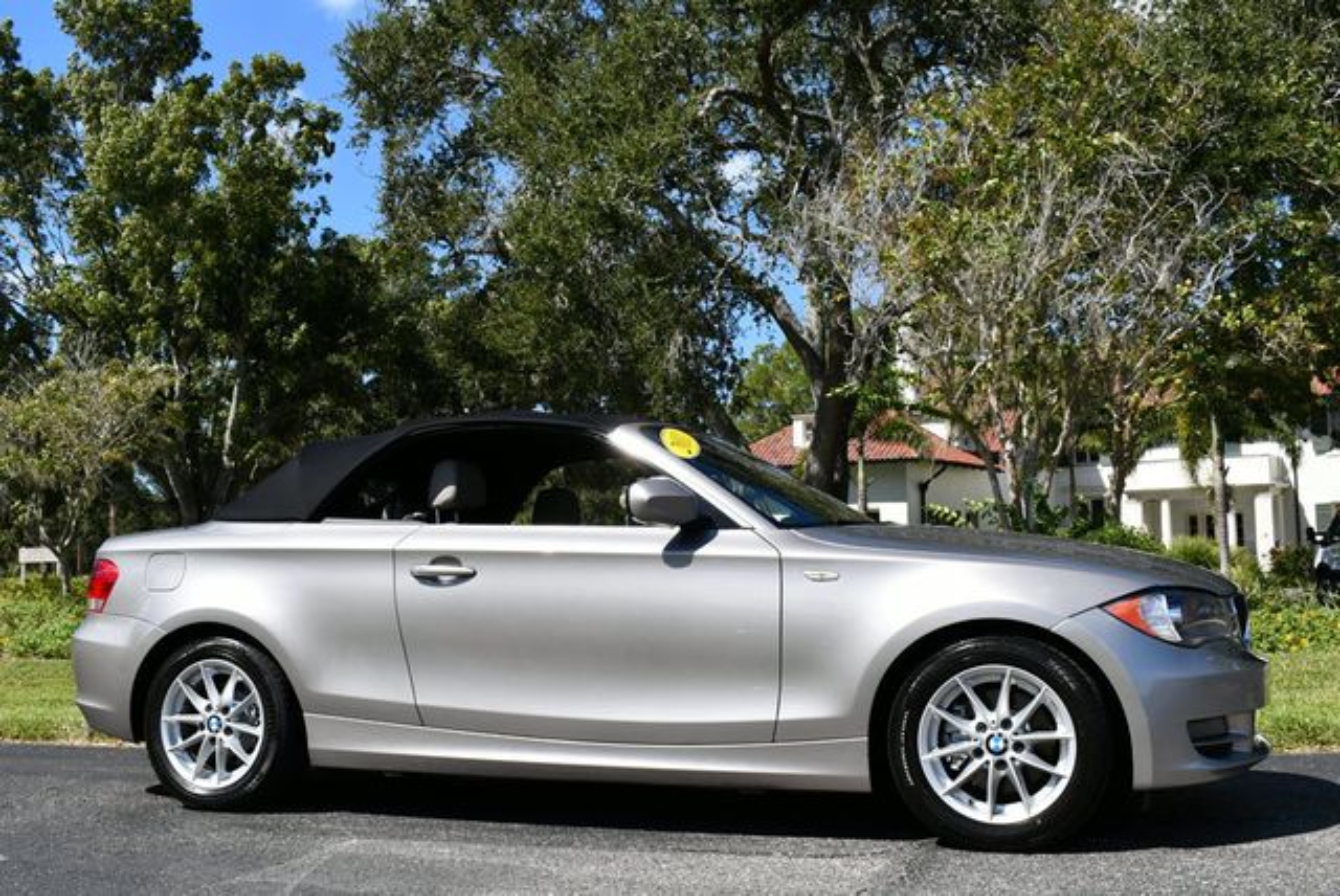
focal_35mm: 40
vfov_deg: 33.5
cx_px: 670
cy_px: 448
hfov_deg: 48.4
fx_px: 1490
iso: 100
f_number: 9
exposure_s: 1/320
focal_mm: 20
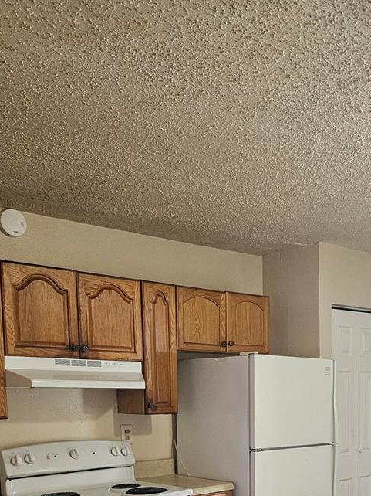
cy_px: 459
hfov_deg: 32.9
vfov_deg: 40.1
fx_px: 615
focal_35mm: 43
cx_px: 282
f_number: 1.7
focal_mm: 6.3
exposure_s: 1/120
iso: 500
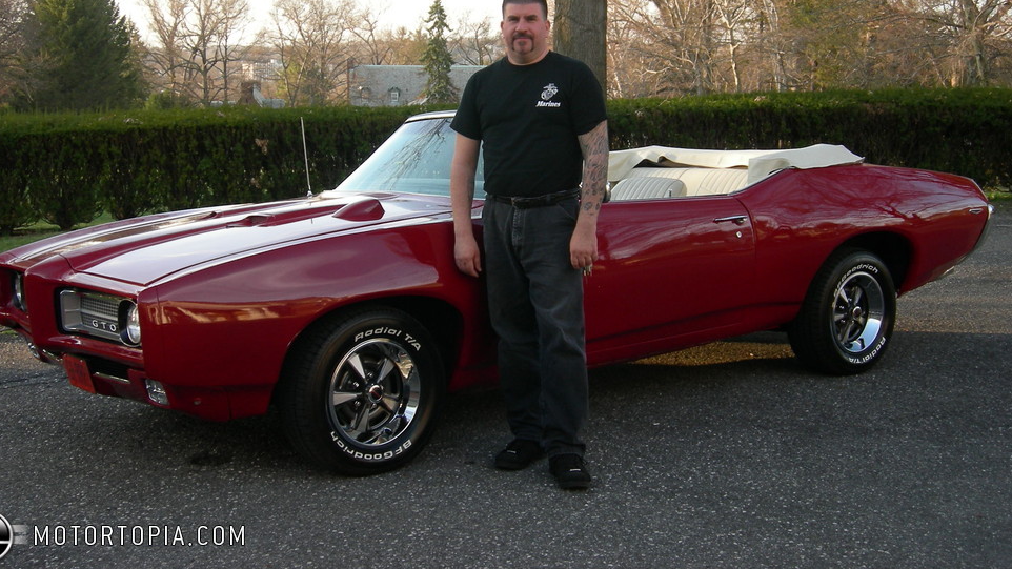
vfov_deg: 23.3
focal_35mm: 51
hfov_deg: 40.6
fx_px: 1368
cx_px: 480
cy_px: 166
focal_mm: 9.1
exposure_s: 1/85.7
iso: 64
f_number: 3.6
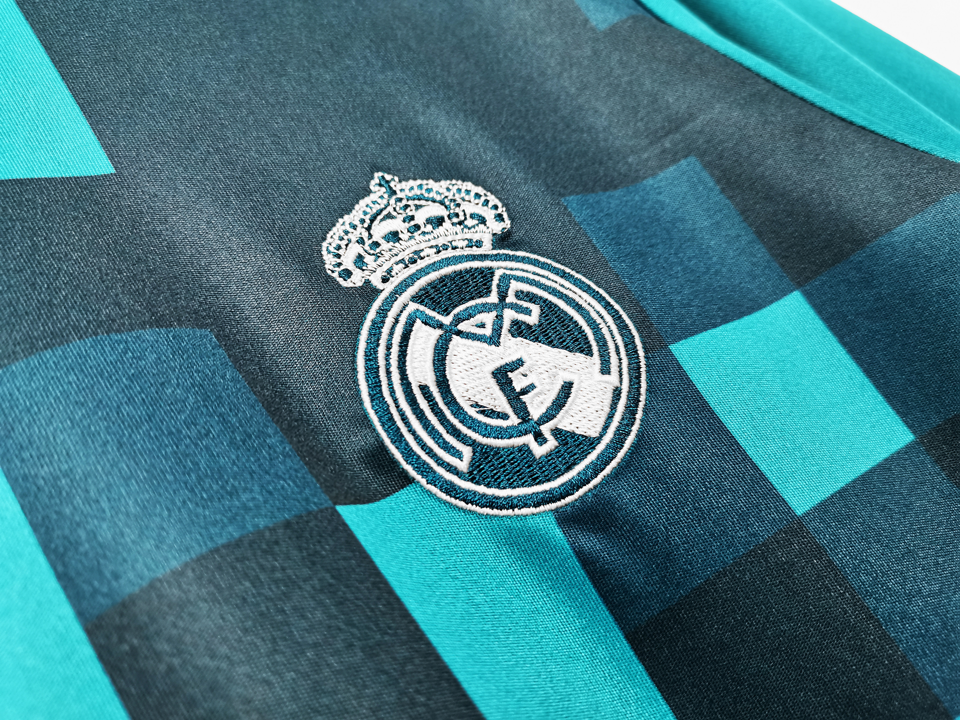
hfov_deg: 67.3
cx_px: 480
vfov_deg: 53.1
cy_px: 360
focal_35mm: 26
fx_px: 721
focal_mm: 5.58
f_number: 1.8
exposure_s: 1/100
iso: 125
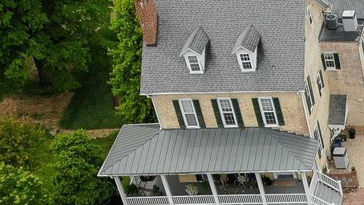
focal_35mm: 118
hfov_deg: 15.4
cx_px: 670
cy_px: 605
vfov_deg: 8.6
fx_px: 1139
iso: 100
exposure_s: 1/30
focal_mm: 4.5
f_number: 2.8
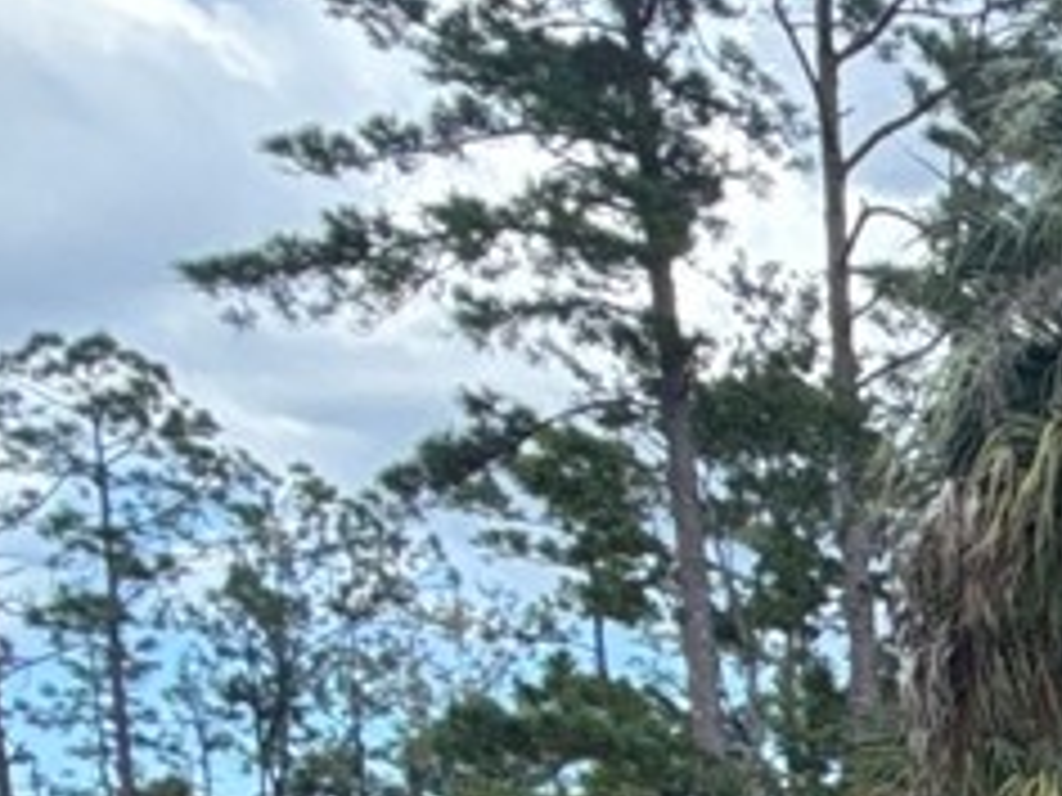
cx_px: 2768
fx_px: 2915
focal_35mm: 95
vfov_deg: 14.1
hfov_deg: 13.2
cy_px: 1340
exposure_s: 1/596
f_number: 2.2
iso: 64
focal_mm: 2.22
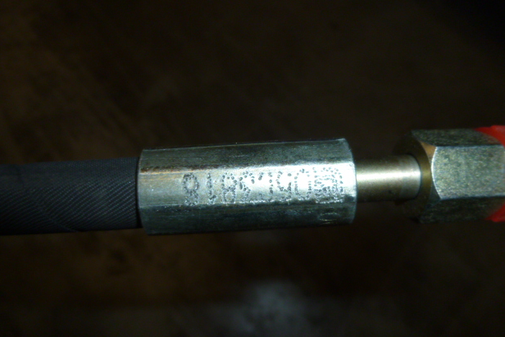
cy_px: 171
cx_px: 247
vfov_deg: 48.0
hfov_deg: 67.4
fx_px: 379
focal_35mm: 27
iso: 160
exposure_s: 1/60
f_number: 3.1
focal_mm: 4.5
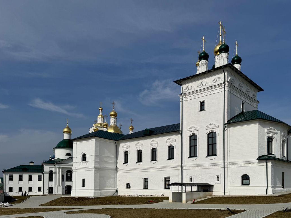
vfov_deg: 49.6
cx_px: 167
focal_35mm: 28
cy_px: 116
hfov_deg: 63.2
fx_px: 235
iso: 64
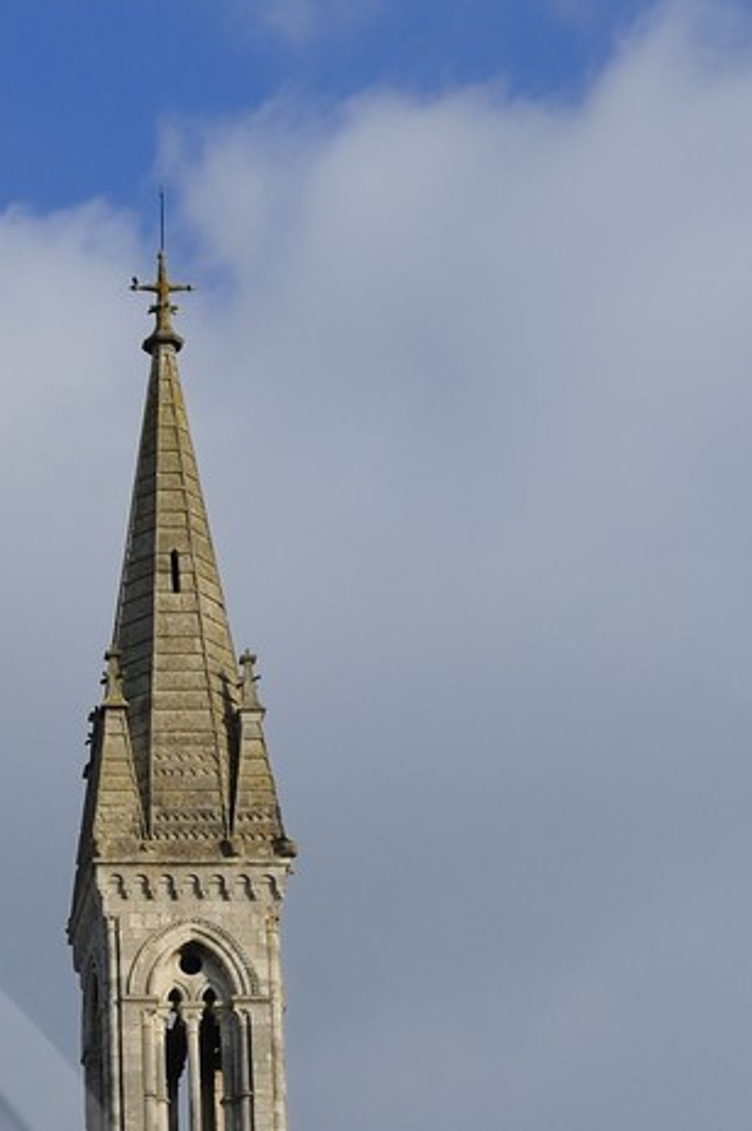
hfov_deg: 9.1
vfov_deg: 13.6
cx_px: -522
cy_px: 1539
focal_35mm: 145
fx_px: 4550
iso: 200
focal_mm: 42
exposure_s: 1/200
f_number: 13
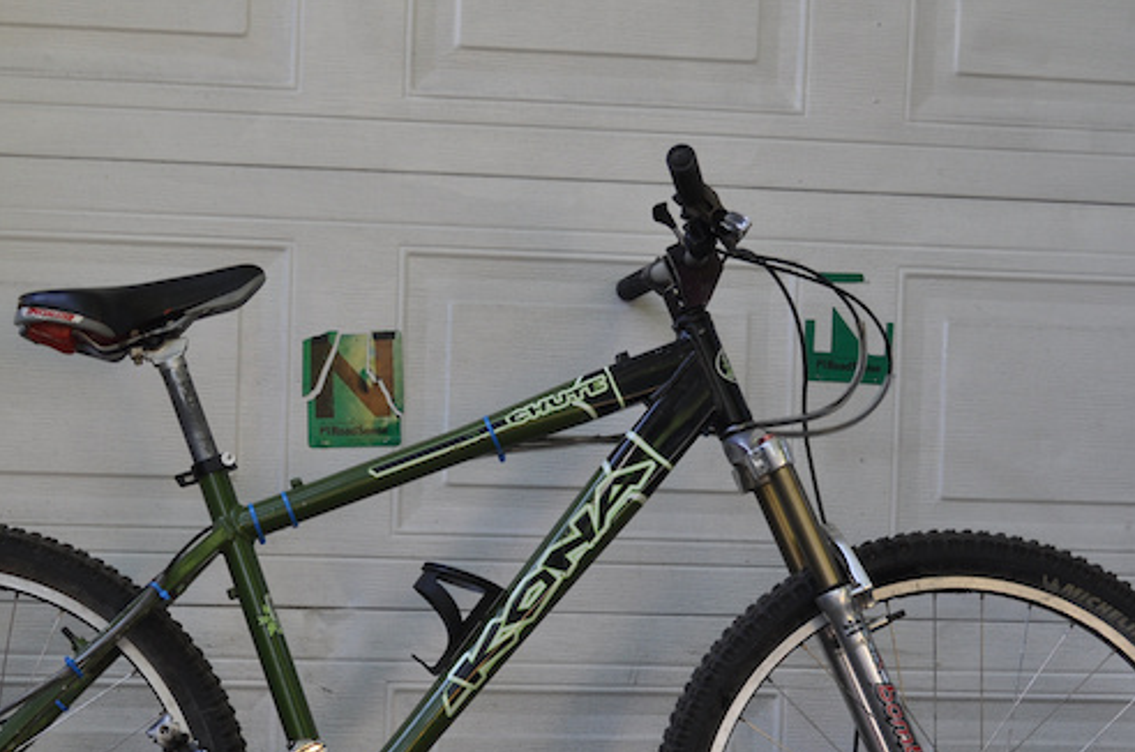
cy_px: 566
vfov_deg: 16.3
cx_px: 401
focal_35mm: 83
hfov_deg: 24.4
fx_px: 2612
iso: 250
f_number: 5.6
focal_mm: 34
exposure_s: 1/100
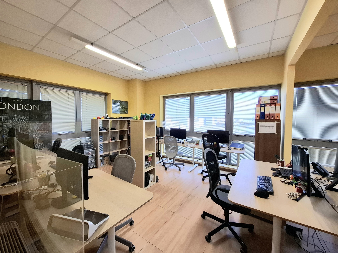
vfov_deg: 89.9
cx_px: 169
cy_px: 126
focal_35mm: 13
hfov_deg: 106.2
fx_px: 127
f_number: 2.2
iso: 40
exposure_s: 1/50
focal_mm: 1.74
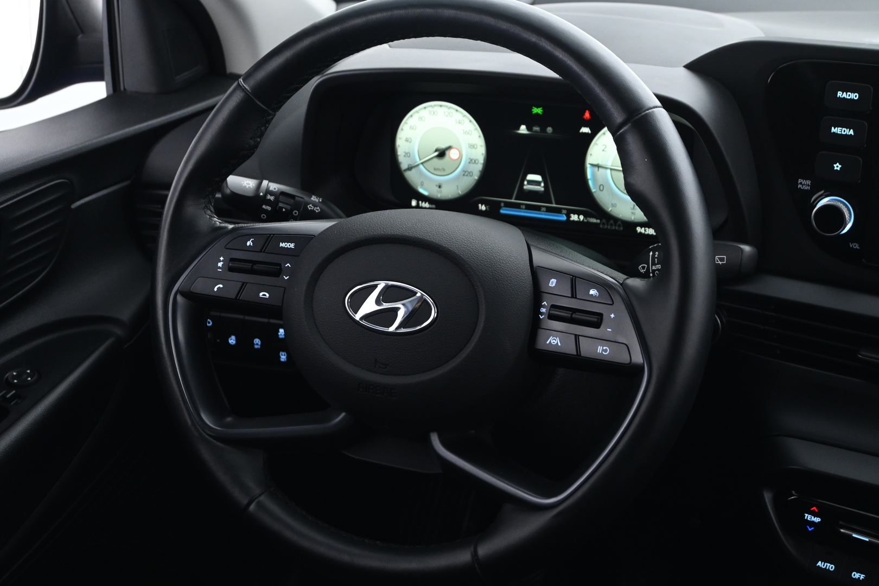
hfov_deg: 43.0
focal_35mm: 46
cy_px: 293
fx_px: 1117
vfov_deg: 29.4
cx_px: 440
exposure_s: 1/8
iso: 1600
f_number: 4.8
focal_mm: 30.5
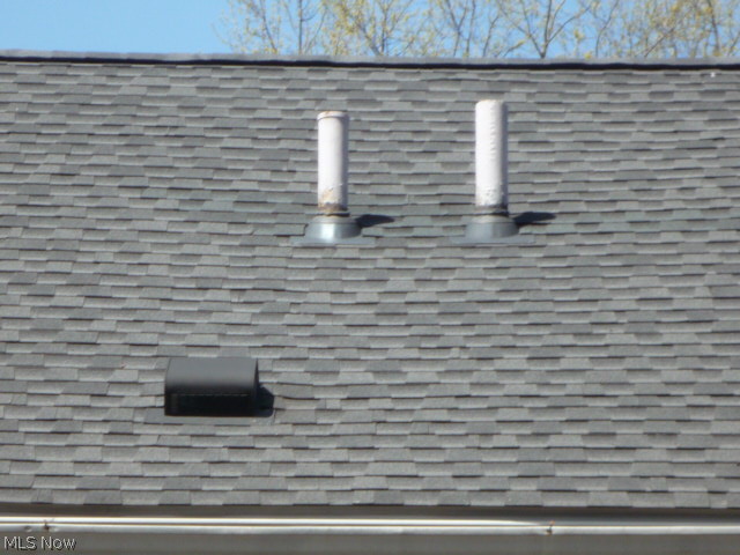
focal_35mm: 225
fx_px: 4810
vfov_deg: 6.6
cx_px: 370
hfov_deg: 8.8
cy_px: 278
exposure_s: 1/250
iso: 100
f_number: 5.9
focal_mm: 22
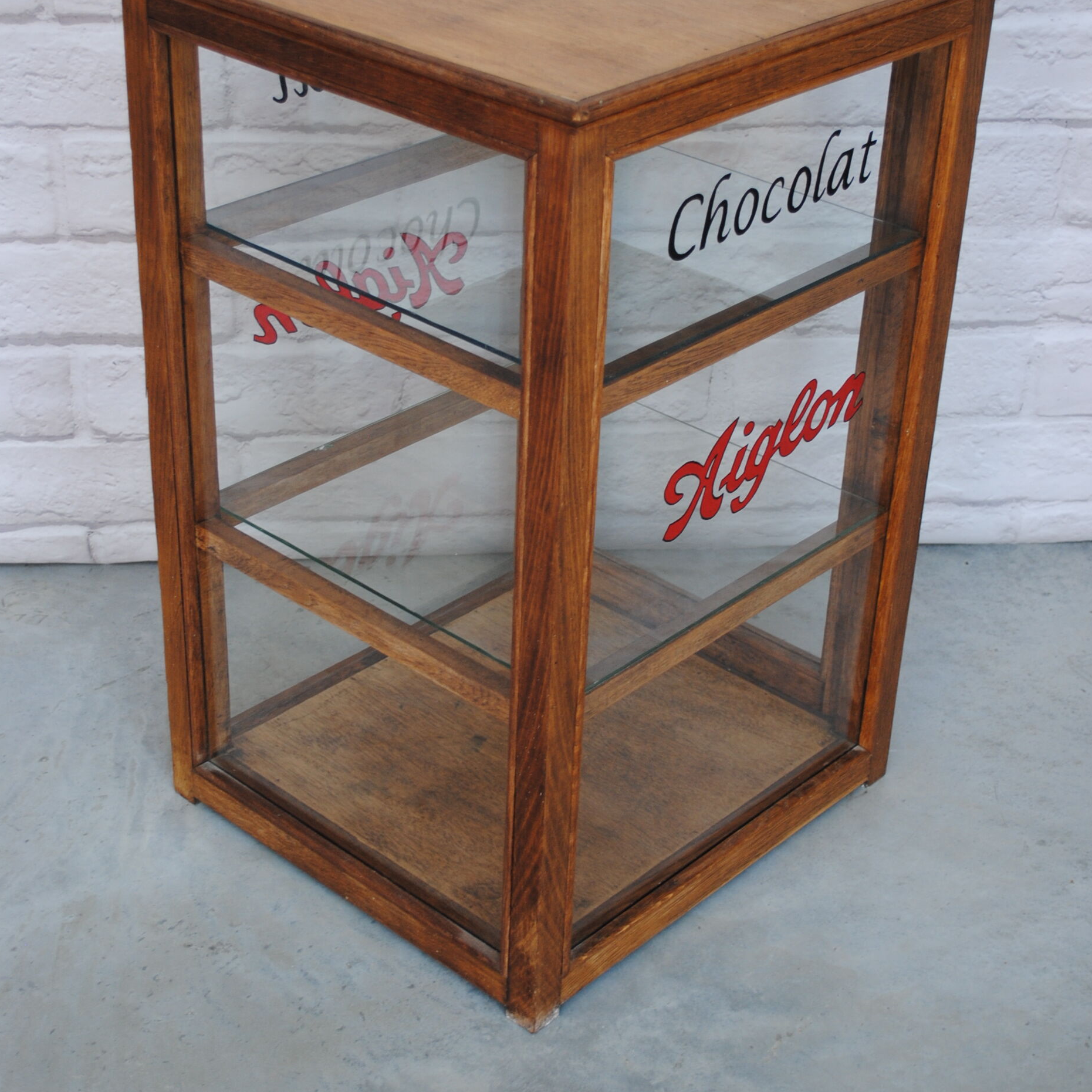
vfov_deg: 29.7
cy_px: 547
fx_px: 2058
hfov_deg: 29.7
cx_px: 567
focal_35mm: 58
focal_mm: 29
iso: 200
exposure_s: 1/40
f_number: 4.5
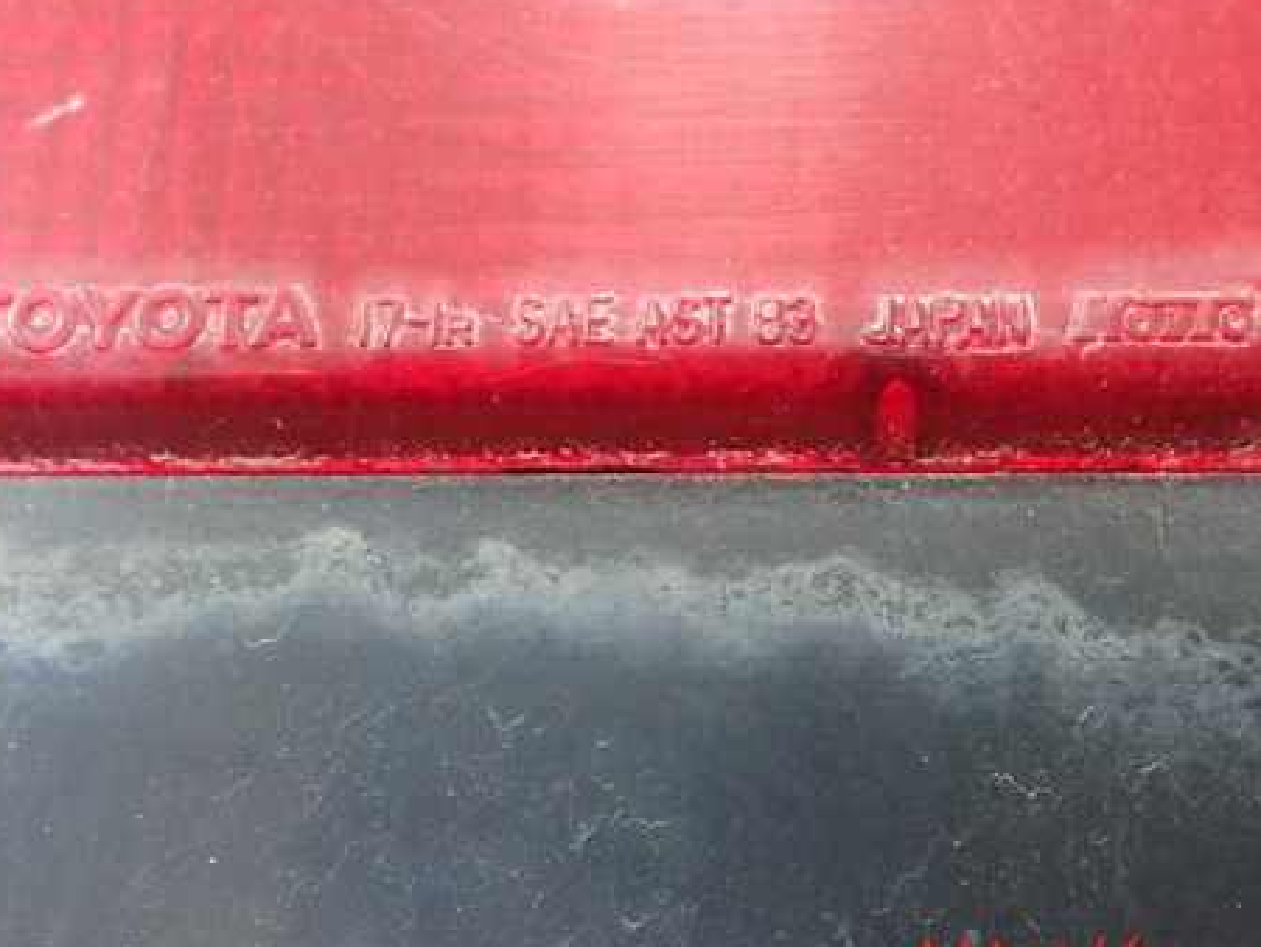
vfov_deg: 35.8
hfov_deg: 46.7
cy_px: 373
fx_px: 1458
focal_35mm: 40
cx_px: 715
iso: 800
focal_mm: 5.5
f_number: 2.3
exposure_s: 1/125
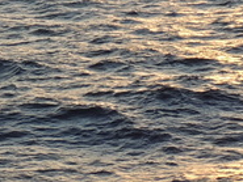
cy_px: 60
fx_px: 1946
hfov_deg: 7.1
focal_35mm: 277
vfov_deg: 5.4
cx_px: 315
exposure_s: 1/250
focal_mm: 7.1
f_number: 3.3
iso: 100
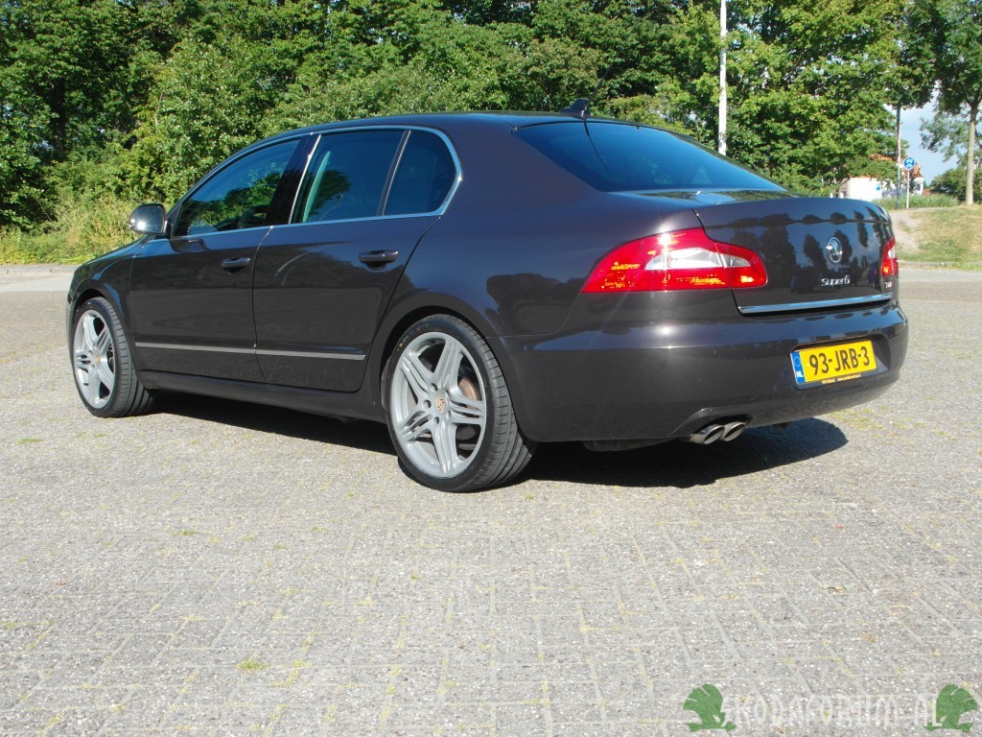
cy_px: 368
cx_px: 491
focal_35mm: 42
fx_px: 1191
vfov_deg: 34.3
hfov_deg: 44.8
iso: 100
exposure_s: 1/500
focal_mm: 7.5
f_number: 4
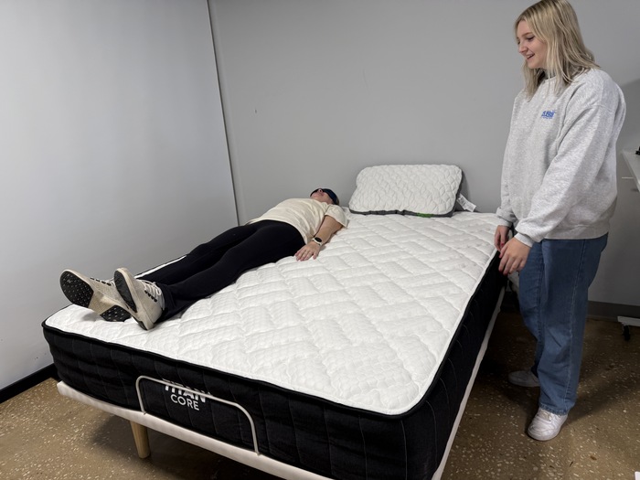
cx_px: 320
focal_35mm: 24
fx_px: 444
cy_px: 240
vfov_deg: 56.8
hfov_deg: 71.6
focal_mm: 6.76
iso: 80
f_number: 1.78
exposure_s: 1/120
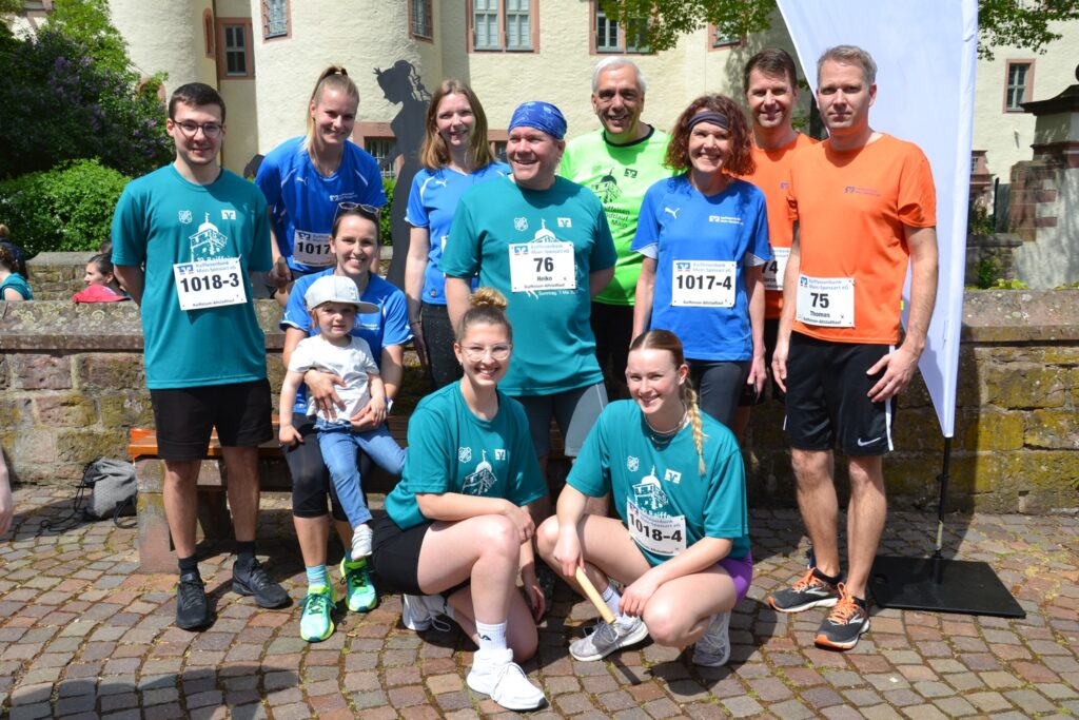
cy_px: 360
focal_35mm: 33
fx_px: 989
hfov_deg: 57.2
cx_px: 540
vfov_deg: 40.0
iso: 100
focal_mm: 22
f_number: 8
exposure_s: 1/250
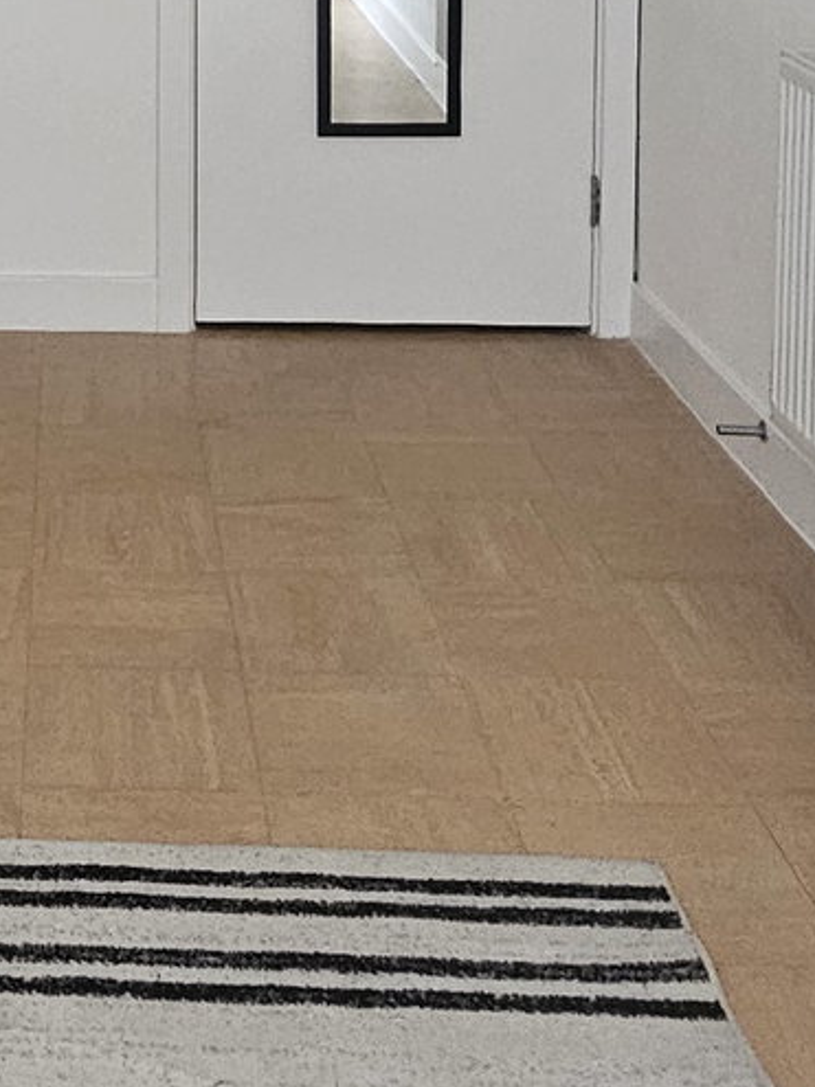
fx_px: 1759
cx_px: -37
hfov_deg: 24.6
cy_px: -166
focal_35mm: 56
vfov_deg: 30.1
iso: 500
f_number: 2.2
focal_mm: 2.2
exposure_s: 1/33
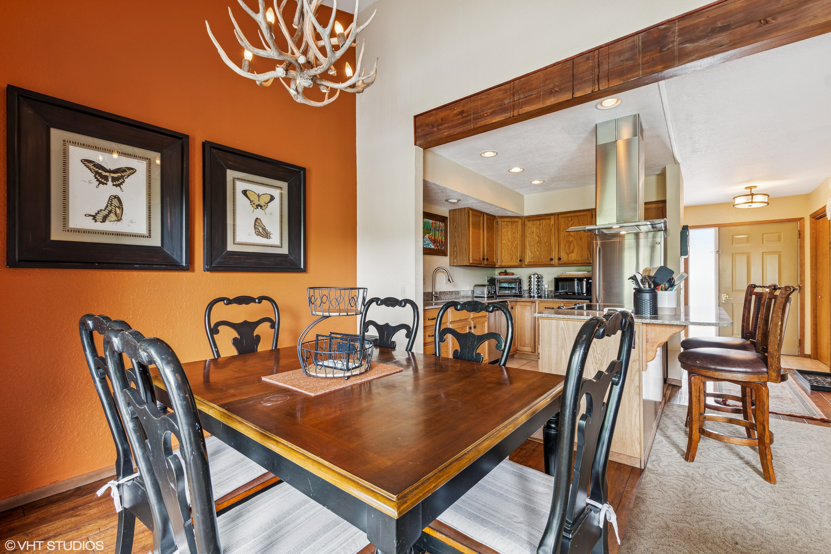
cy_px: 277
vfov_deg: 77.3
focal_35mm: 15
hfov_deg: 100.4
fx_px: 346
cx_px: 416
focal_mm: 10
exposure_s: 1/2
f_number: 6.3
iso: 100
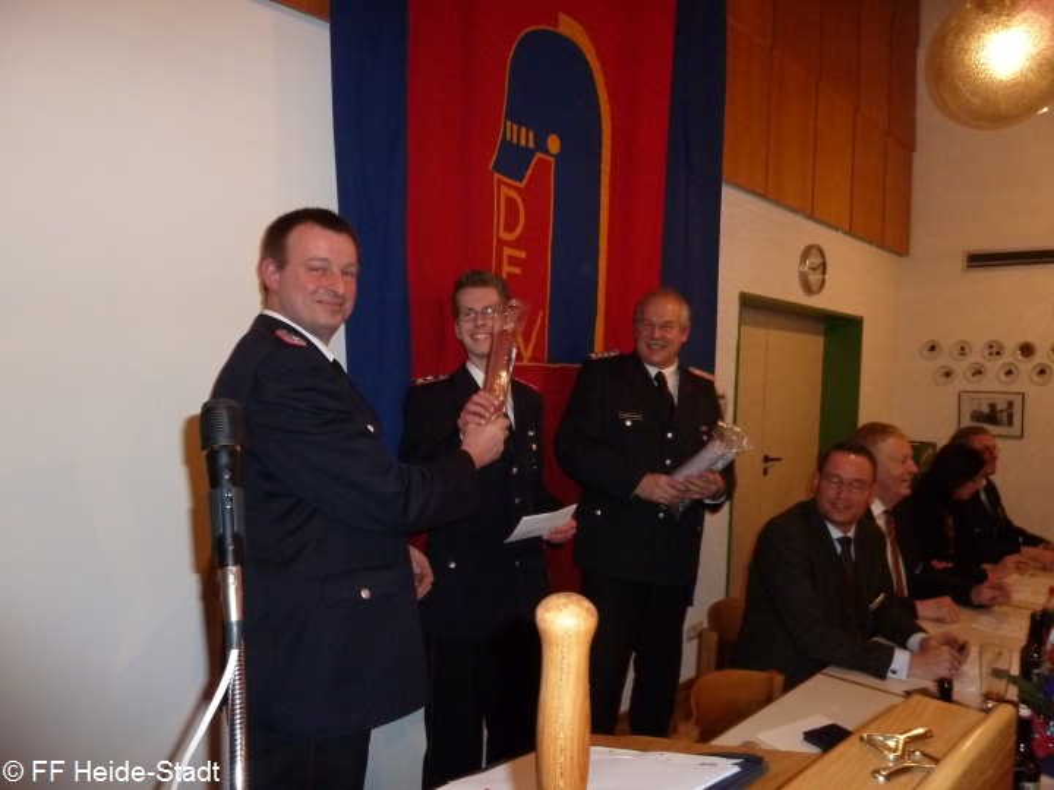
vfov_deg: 54.9
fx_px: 761
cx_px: 527
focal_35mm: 25
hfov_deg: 69.4
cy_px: 395
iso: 400
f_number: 3.3
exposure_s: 1/30
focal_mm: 4.1
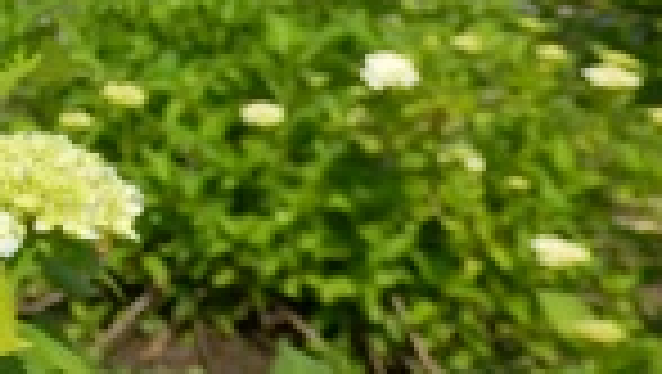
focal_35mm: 133
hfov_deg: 14.8
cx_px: -387
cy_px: -279
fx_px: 2337
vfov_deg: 8.8
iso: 80
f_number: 9.4
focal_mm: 5.5
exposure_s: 1/160
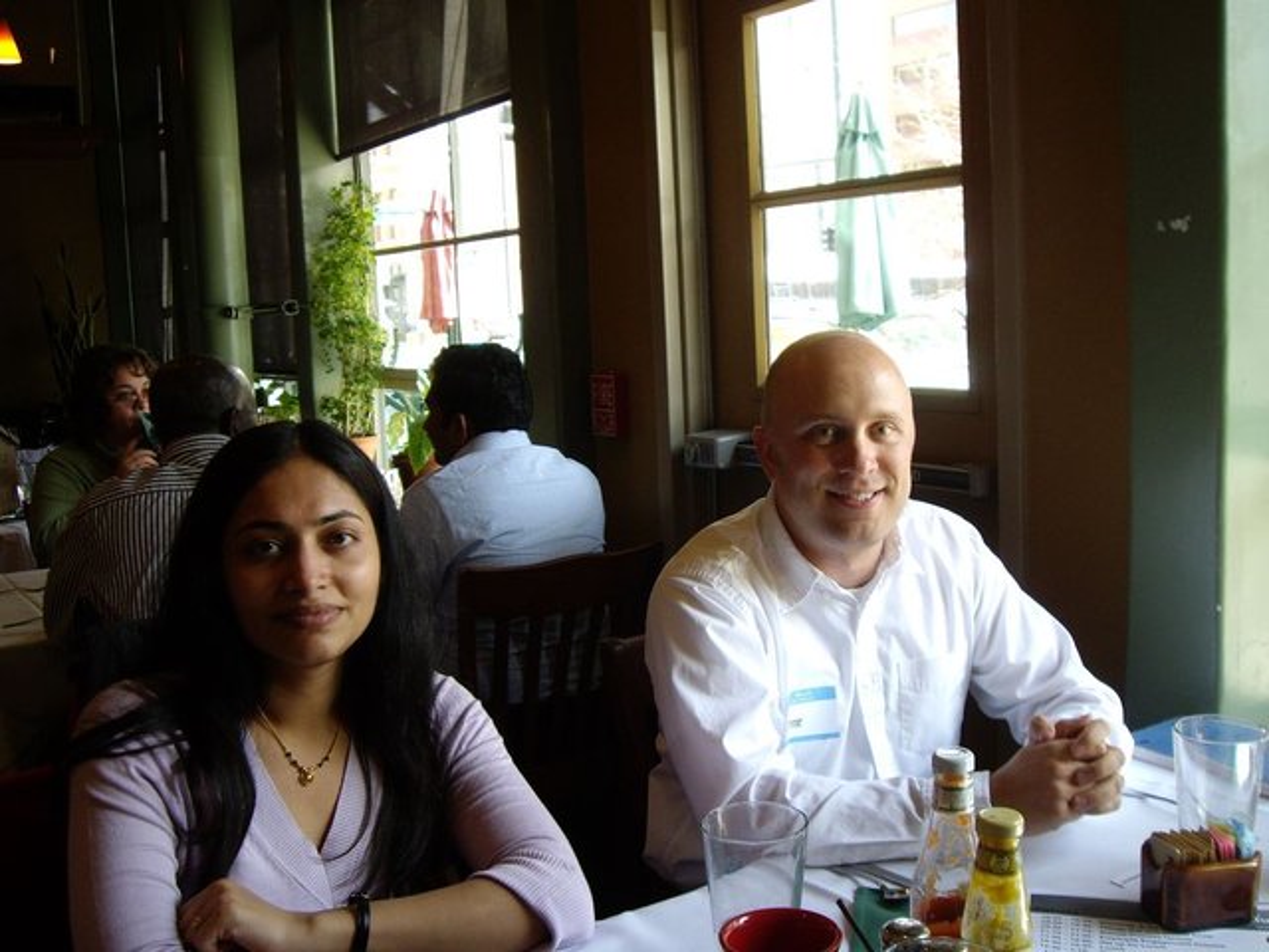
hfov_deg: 49.0
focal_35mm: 38
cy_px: 476
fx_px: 1393
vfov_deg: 37.7
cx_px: 634
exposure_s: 1/50
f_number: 2.7
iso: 100
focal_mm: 6.2
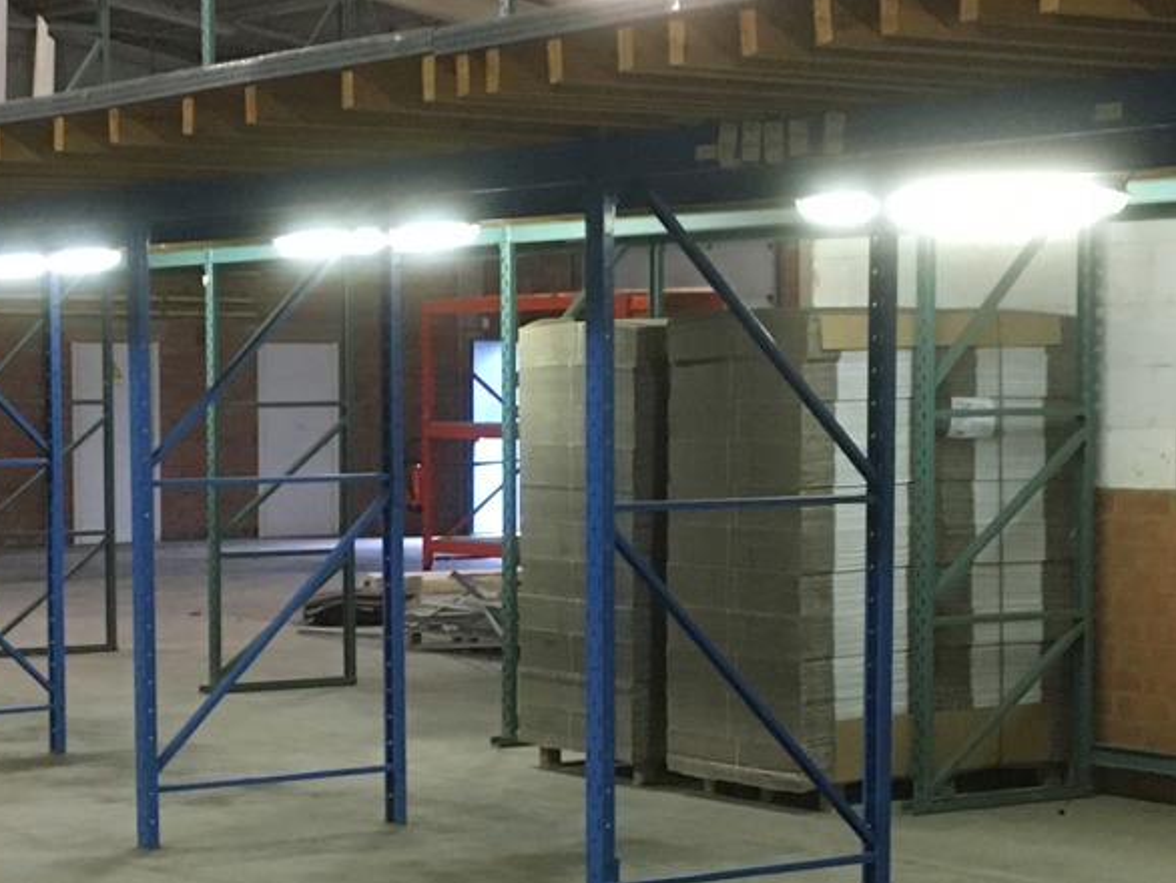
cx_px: 486
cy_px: 576
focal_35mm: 95
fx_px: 3229
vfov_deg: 15.5
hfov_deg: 20.6
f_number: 2.2
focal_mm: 4.15
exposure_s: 1/17
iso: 200
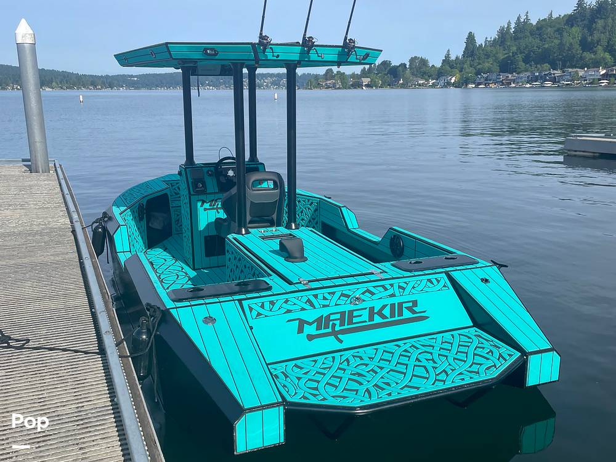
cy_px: 231
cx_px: 308
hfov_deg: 67.3
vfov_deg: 53.1
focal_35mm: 26
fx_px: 463
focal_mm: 4.2
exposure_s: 1/4000
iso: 32
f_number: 1.6
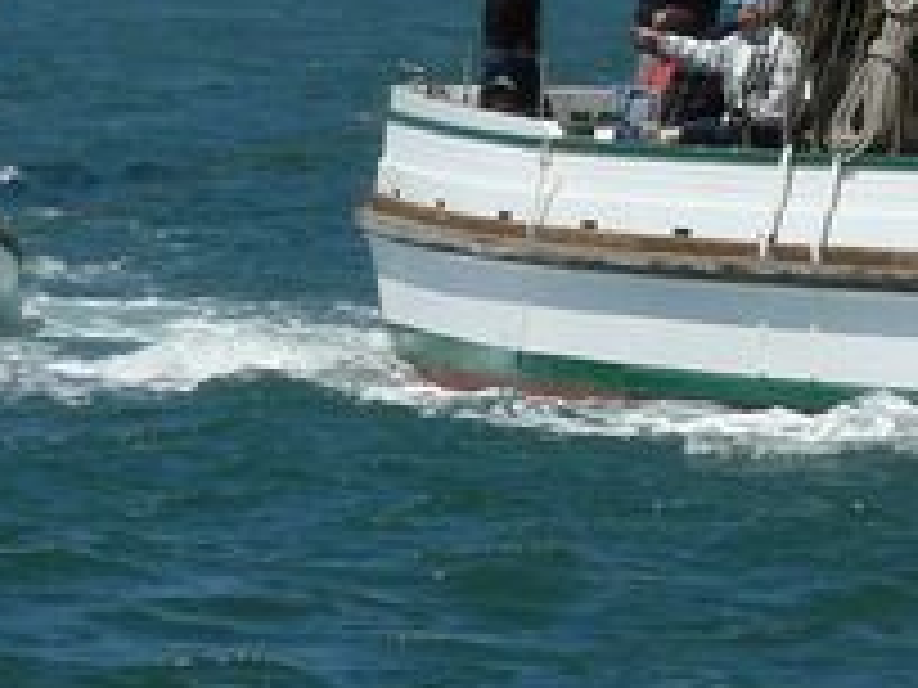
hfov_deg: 4.1
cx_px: 1602
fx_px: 12703
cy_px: -319
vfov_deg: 3.1
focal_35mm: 479
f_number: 5.6
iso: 100
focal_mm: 20.3
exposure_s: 1/800
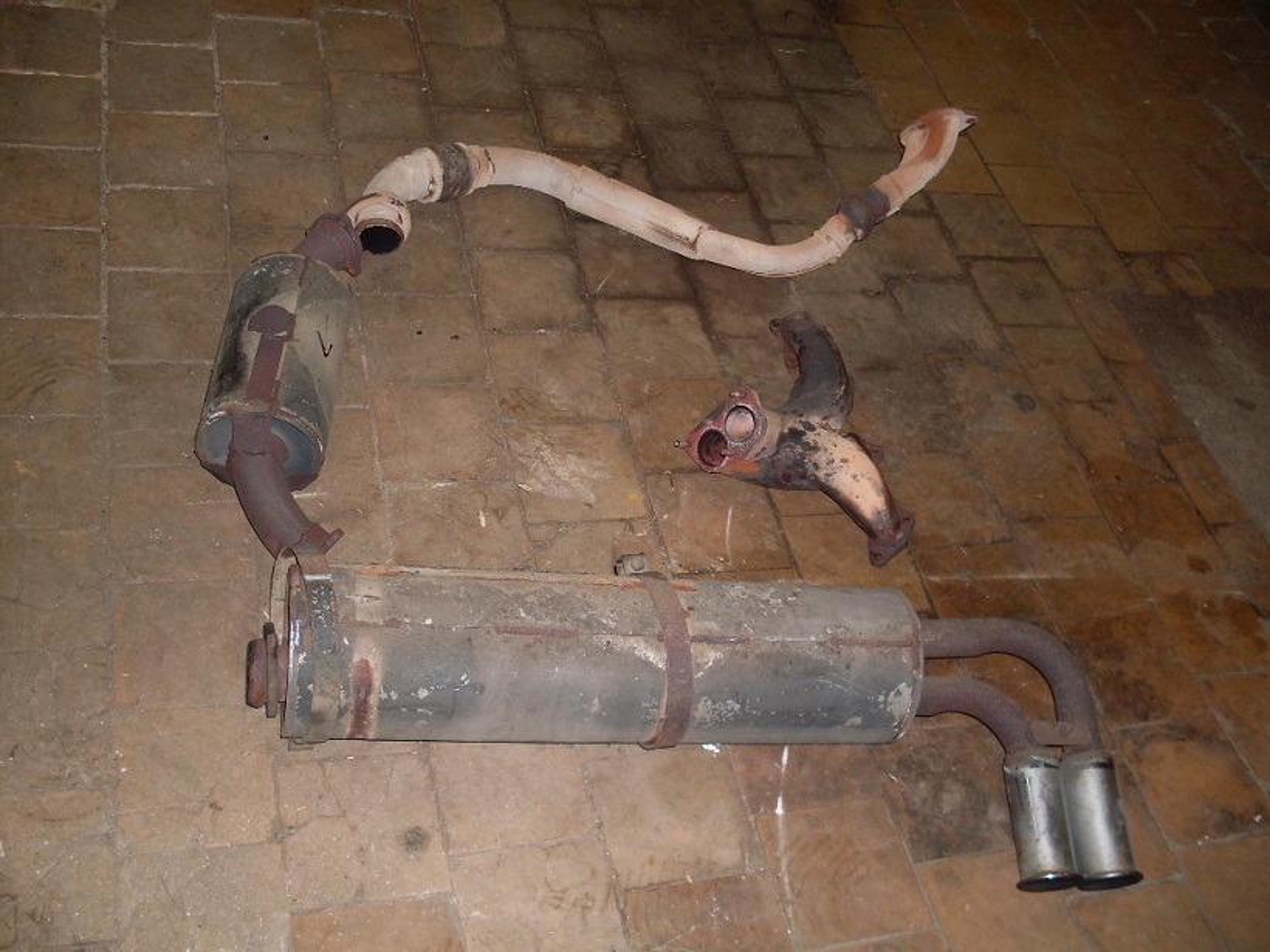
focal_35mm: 38
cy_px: 476
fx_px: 1394
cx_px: 635
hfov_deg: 49.0
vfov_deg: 37.7
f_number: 2.8
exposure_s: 1/45
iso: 100
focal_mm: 6.3
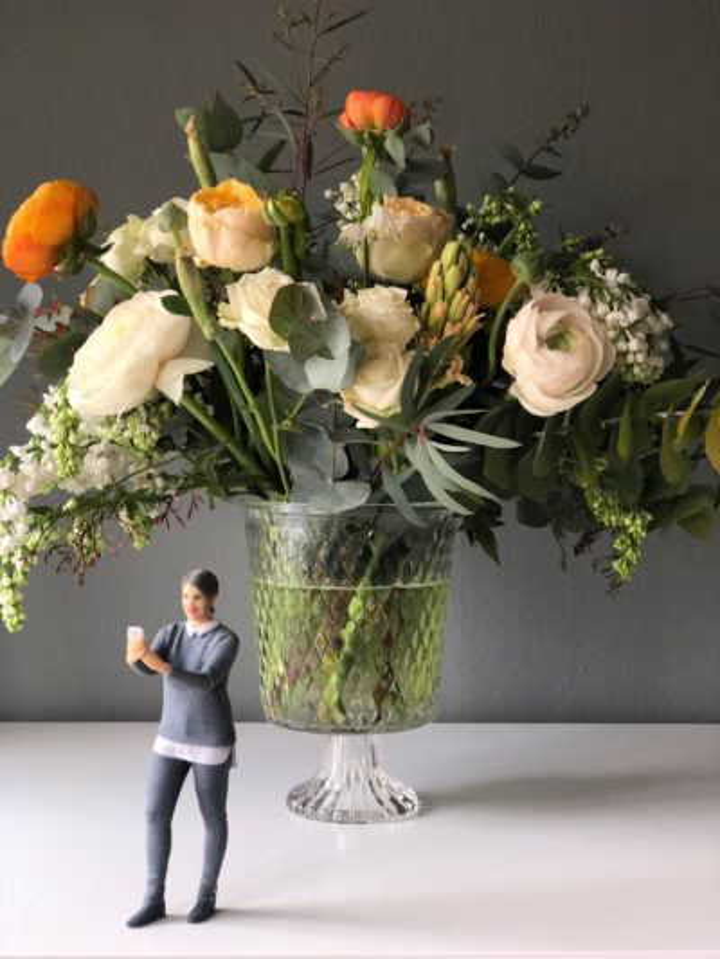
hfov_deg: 25.7
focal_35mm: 57
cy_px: 480
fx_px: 1580
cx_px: 360
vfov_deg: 33.8
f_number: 2.8
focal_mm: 6.6
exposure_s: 1/50
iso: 64
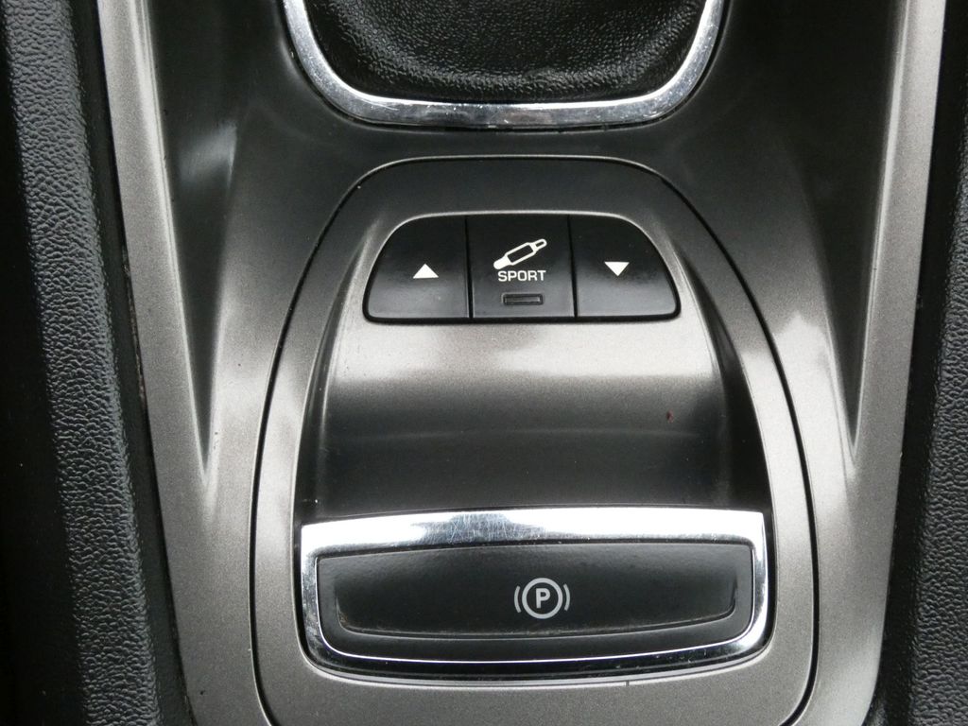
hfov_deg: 38.2
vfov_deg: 29.1
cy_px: 363
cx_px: 484
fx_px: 1398
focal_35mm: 50
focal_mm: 9
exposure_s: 1/80
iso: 1000
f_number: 5.6
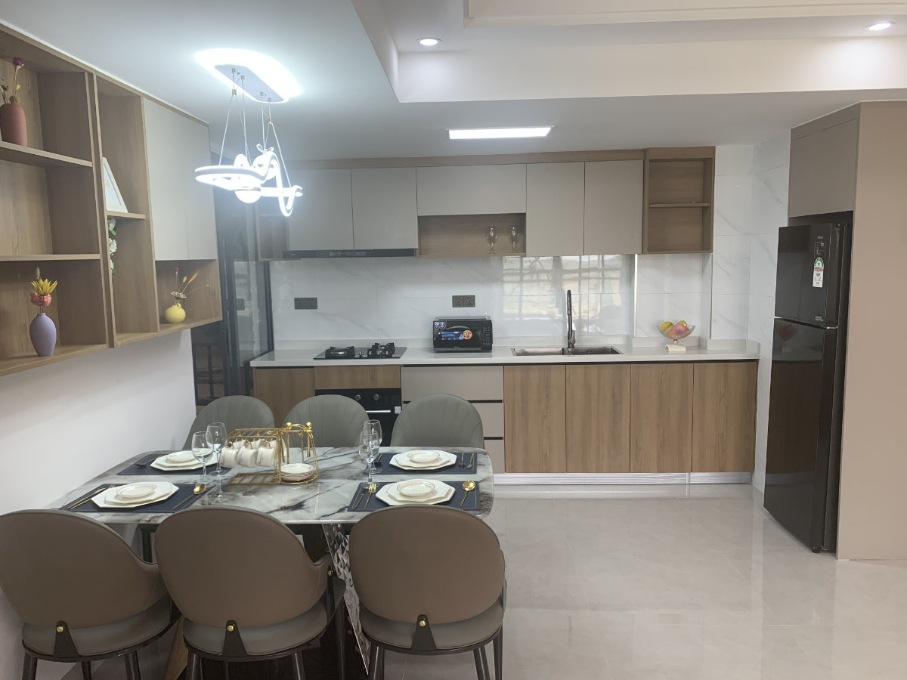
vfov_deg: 53.1
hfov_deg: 67.3
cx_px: 454
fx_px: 681
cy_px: 340
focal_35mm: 26
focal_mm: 4.2
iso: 50
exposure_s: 1/100
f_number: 1.8
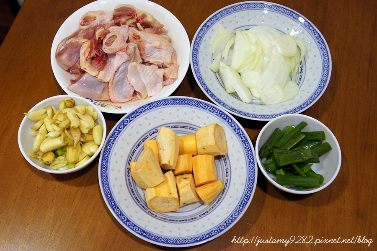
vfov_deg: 33.0
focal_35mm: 40
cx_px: 188
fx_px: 424
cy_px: 126
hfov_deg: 48.0
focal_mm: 27
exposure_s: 1/30
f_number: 8
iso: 1600
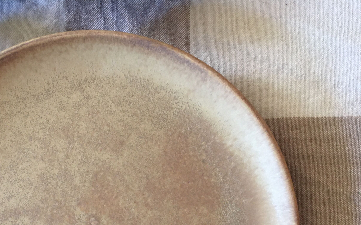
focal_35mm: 51
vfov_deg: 24.3
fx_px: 502
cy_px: 221
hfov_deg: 38.7
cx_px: 98
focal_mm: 4.15
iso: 160
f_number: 2.2
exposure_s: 1/33
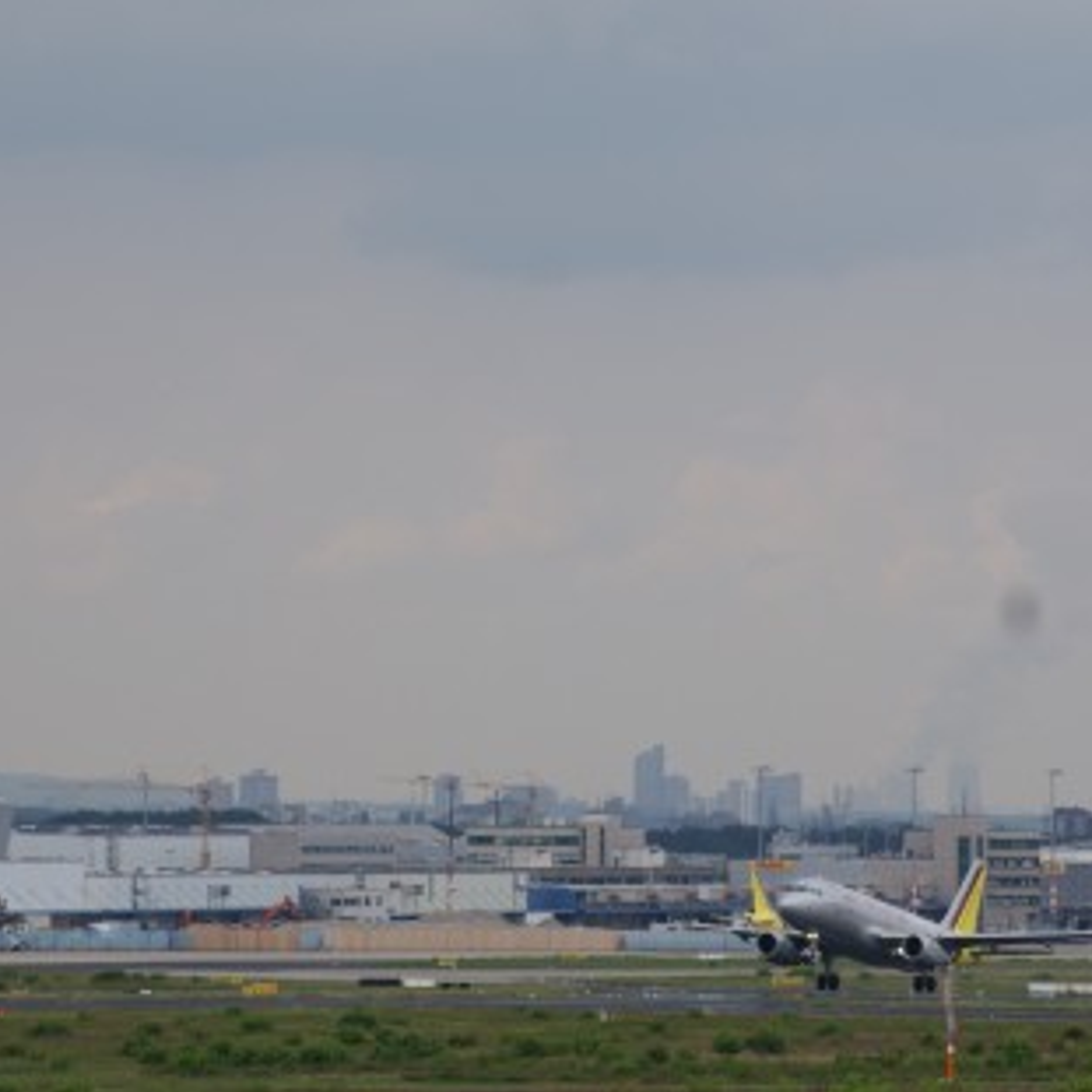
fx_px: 11843
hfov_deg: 5.3
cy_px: 602
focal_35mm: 332
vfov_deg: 5.3
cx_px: 586
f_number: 7.1
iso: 100
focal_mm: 135
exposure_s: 1/250
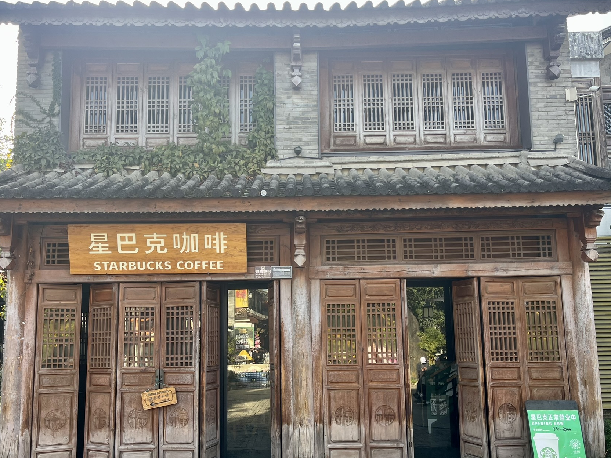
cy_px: 259
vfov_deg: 44.1
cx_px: 292
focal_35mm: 32
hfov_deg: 56.8
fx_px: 565
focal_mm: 5.1
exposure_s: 1/294
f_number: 1.6
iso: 50
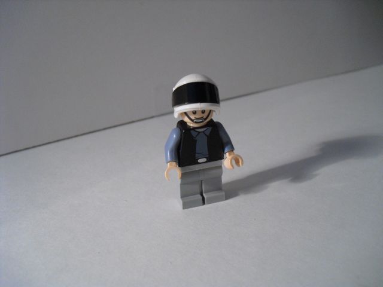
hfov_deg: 51.4
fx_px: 398
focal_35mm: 36
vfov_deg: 39.7
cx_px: 192
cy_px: 144
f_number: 3.1
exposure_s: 1/80
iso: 400
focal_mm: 6.3
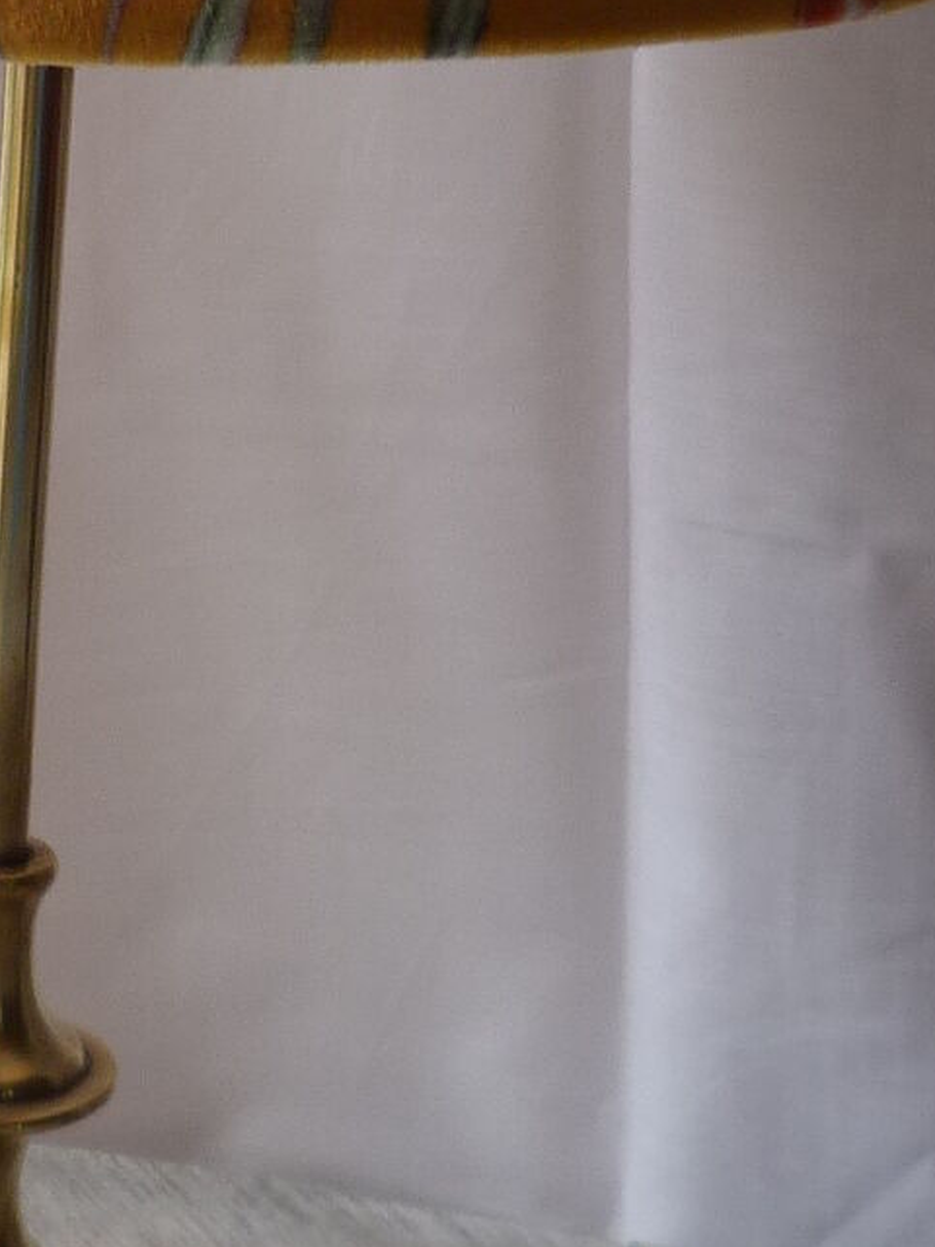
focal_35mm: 100
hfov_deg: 14.6
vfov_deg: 19.5
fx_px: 3601
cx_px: 60
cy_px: 337
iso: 80
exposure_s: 1/80
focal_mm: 4.5
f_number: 2.8
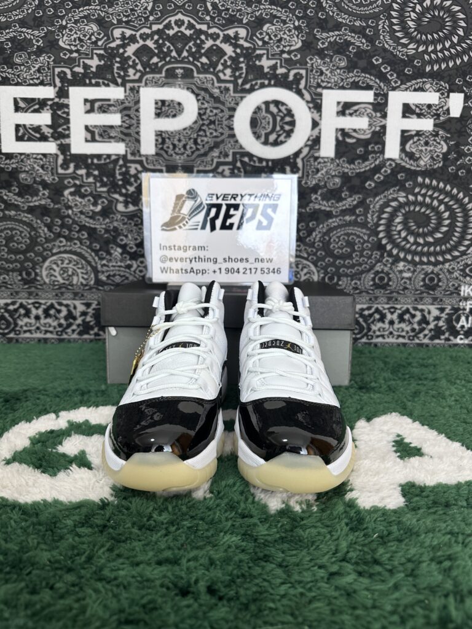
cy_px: 314
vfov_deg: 71.6
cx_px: 236
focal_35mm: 24
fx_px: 436
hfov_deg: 56.8
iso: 125
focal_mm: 6.86
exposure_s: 1/50
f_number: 1.78
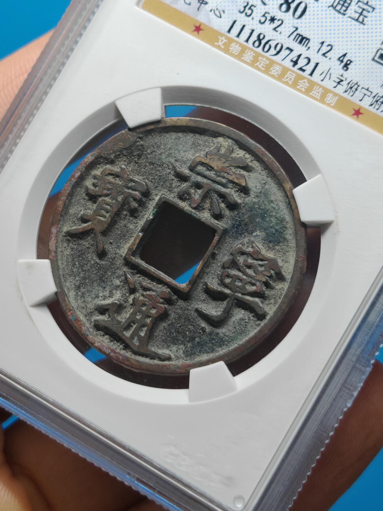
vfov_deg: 20.7
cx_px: 192
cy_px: 256
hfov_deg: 15.6
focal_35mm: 95
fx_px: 1401
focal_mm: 7.62
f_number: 1.6
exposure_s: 1/130
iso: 50
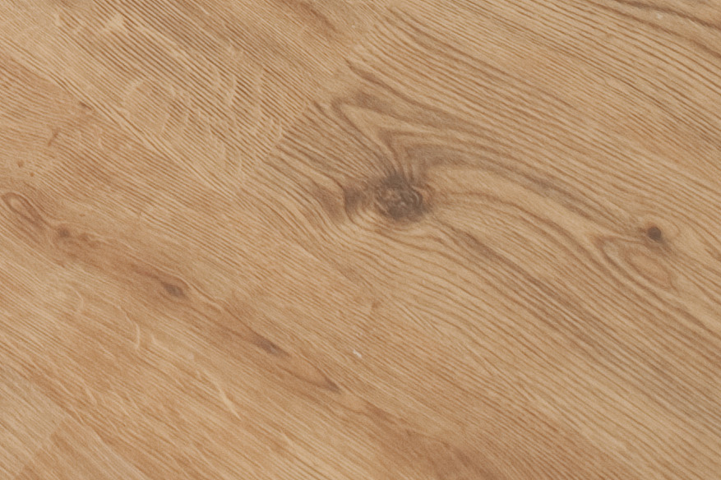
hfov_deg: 12.9
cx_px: -743
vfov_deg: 8.4
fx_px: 2763
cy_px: -934
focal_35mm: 138
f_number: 4.5
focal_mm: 20
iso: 200
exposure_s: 1/30
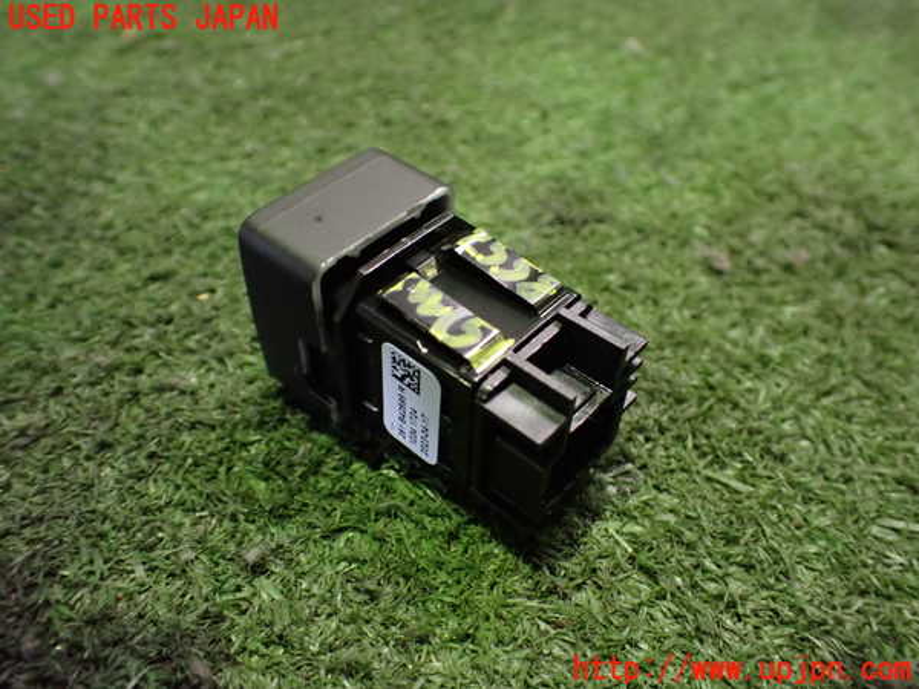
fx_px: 796
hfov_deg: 60.0
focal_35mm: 30
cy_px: 344
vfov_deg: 46.8
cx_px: 460
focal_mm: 5.4
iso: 1000
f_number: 2.3
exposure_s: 1/30
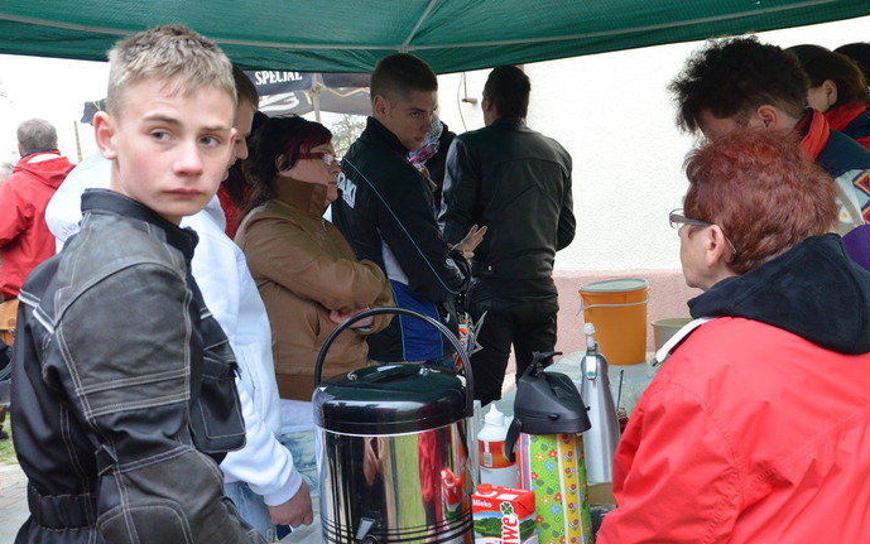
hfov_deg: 45.3
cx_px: 436
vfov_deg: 29.2
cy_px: 285
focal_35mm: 44
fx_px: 1044
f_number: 6.3
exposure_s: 1/160
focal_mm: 28
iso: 1600
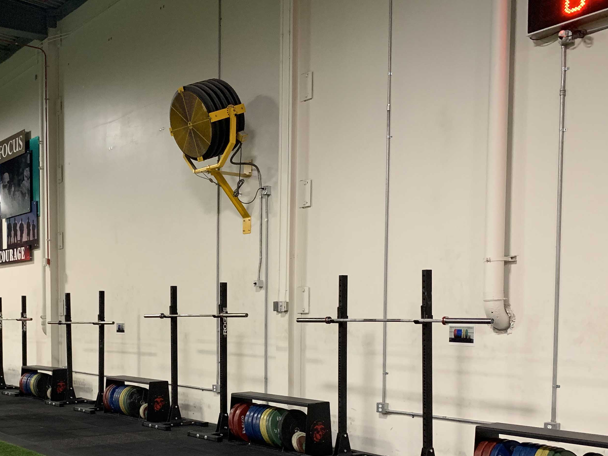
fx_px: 738
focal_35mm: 42
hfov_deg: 43.9
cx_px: 185
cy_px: 364
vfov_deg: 33.4
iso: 400
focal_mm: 4.25
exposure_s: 1/40
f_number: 1.8
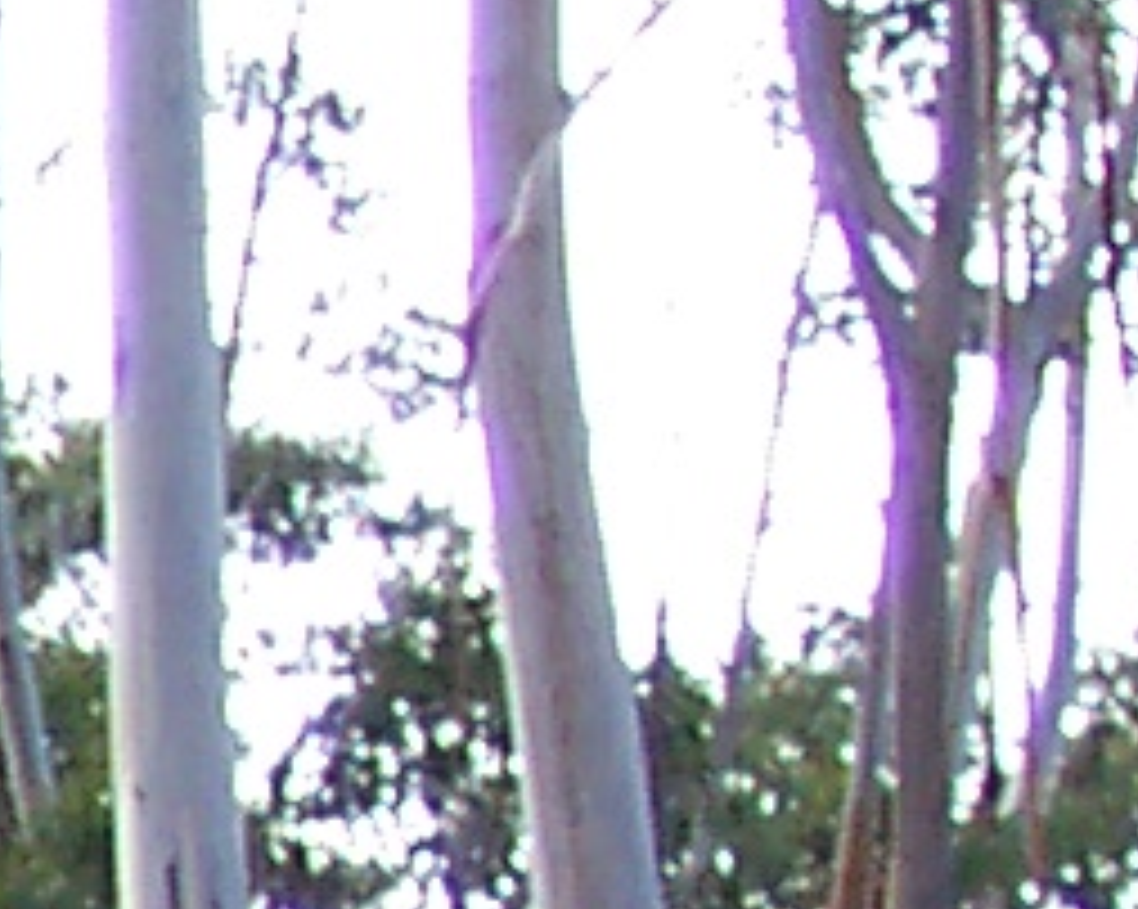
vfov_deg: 4.9
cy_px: 2484
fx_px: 10265
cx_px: -2946
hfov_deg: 5.7
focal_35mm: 305
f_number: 2.8
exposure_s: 1/180
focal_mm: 8
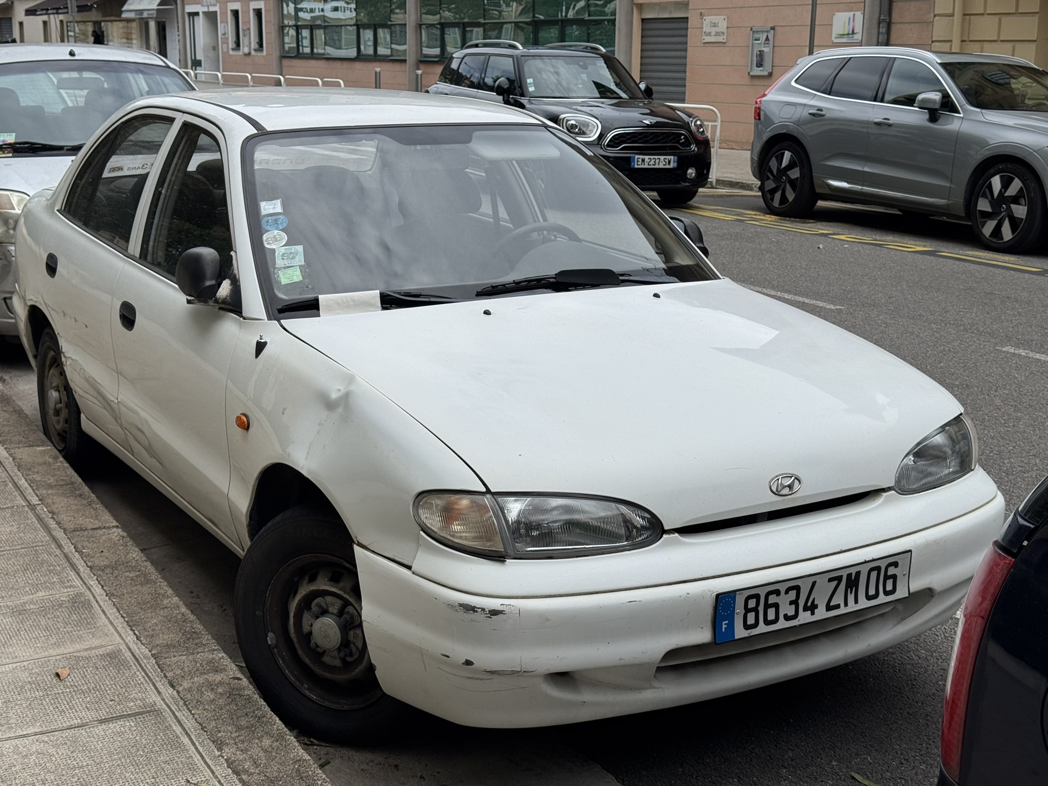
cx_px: 524
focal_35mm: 48
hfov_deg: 39.7
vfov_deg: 30.3
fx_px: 1453
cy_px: 393
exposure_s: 1/3257
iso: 64
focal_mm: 6.76
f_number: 1.78
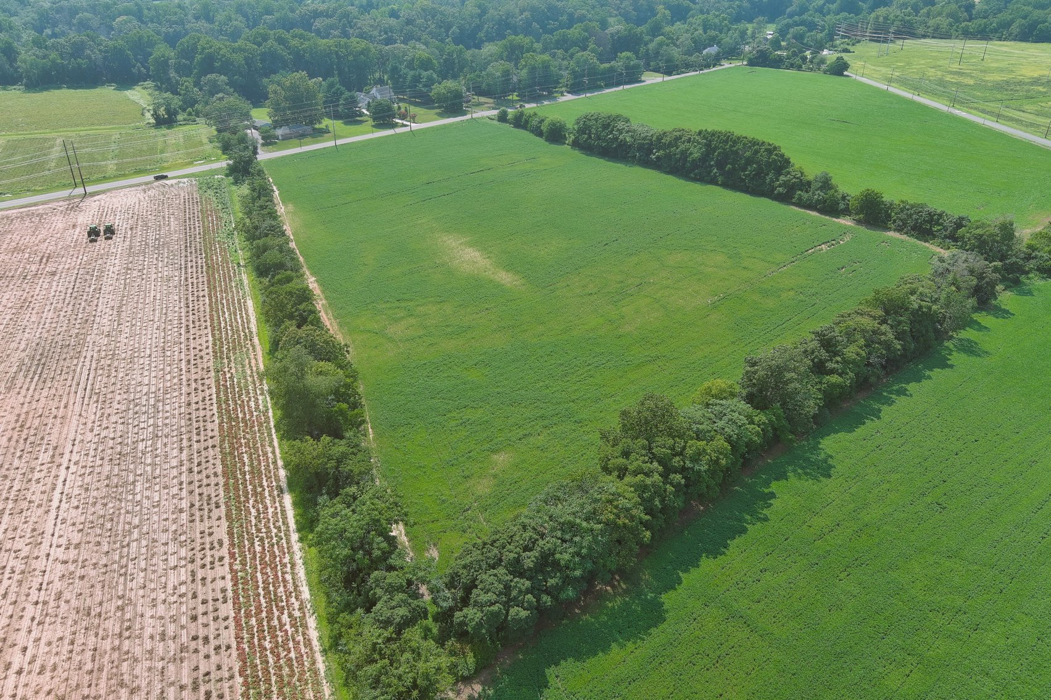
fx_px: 846
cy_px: 350
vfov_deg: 45.0
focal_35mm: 29
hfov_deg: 63.7
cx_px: 526
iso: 100
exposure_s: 1/800
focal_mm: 10.57
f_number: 2.8
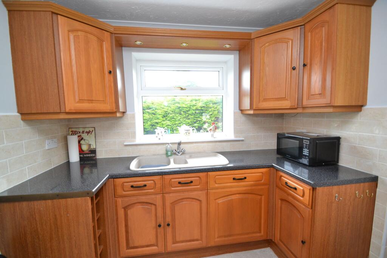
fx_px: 161
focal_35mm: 15
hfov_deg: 100.4
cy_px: 129
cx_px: 194
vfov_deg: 77.3
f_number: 3.5
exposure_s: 1/60
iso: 1000
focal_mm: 10
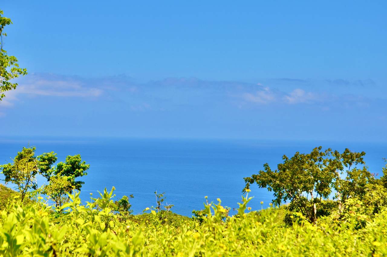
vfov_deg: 16.5
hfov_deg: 24.7
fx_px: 885
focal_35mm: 82
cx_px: 194
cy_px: 128
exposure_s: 1/320
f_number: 8
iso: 100
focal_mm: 55
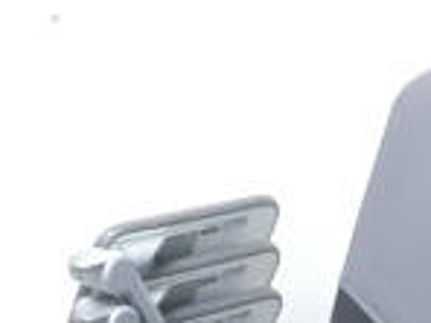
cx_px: 387
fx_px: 2042
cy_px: 550
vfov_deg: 8.7
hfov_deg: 12.0
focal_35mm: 164
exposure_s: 1/25
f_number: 3.9
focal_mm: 6.9
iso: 800
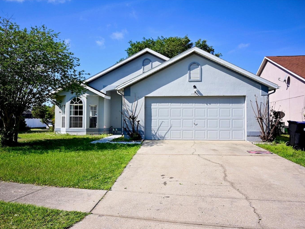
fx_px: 238
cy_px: 118
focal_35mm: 27
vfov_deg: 51.3
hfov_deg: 65.3
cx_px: 144
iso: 160
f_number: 3.5
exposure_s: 1/1600
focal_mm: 16
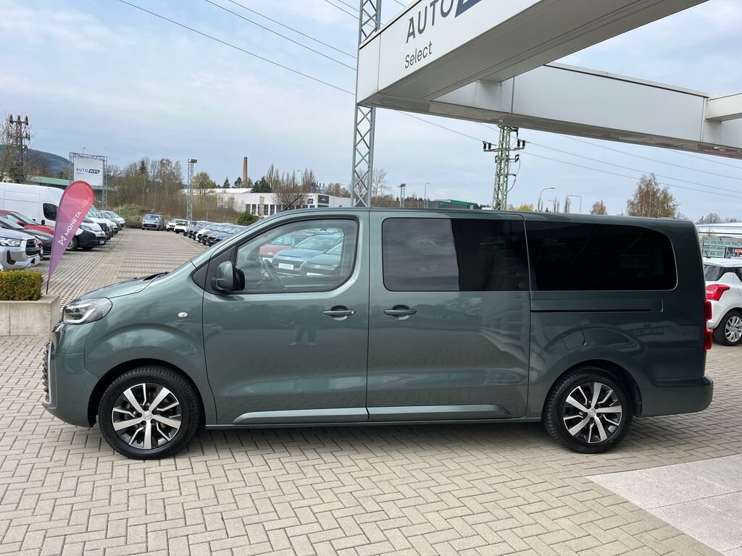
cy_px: 278
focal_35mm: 26
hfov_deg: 67.3
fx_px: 557
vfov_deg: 53.1
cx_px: 371
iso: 50
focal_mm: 5.1
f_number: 1.6
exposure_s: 1/2967
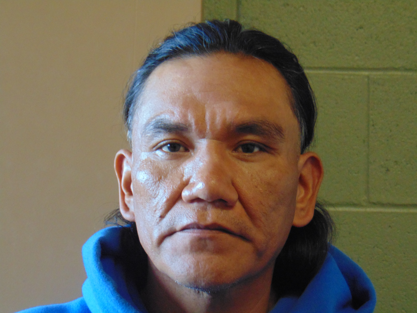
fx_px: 1301
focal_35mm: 108
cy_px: 156
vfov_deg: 13.7
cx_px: 208
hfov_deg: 18.2
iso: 400
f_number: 3.9
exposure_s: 1/30
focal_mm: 19.4
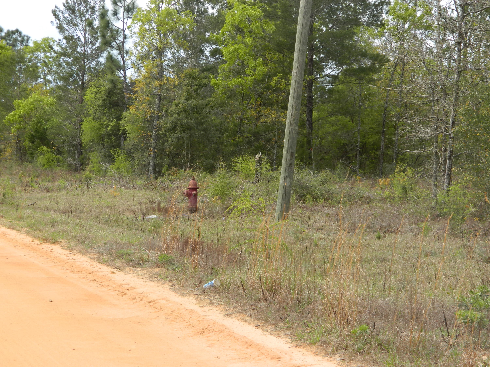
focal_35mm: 84
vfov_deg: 17.6
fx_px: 1189
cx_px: 245
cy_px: 184
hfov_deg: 23.3
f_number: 4.2
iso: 80
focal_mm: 15.1
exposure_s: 1/200
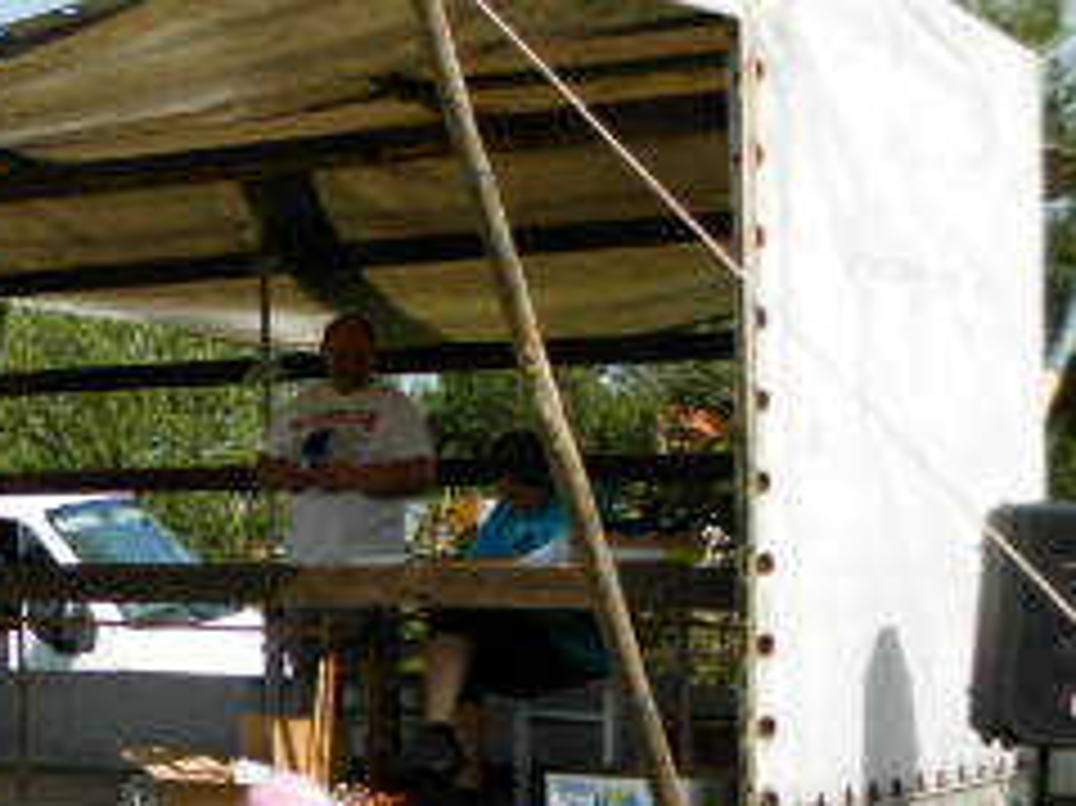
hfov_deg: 21.9
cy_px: 648
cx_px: -207
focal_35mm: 83
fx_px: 2579
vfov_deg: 17.6
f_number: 9.1
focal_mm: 5.5
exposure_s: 1/100
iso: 80
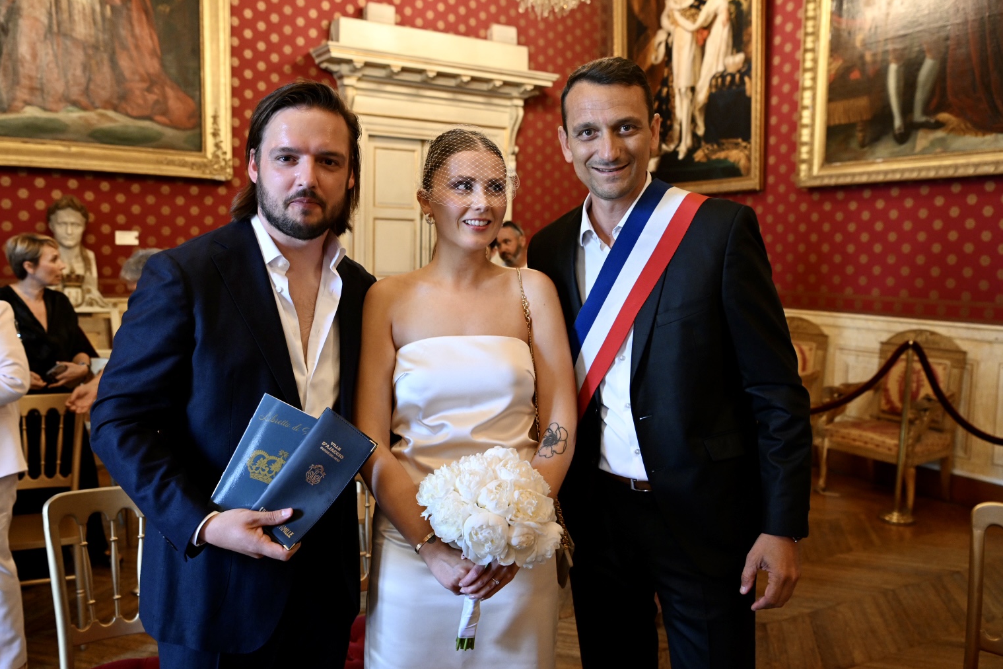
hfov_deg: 58.7
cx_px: 471
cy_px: 332
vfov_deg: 41.1
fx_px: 892
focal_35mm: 32
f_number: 4.5
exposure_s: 1/100
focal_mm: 30
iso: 2500
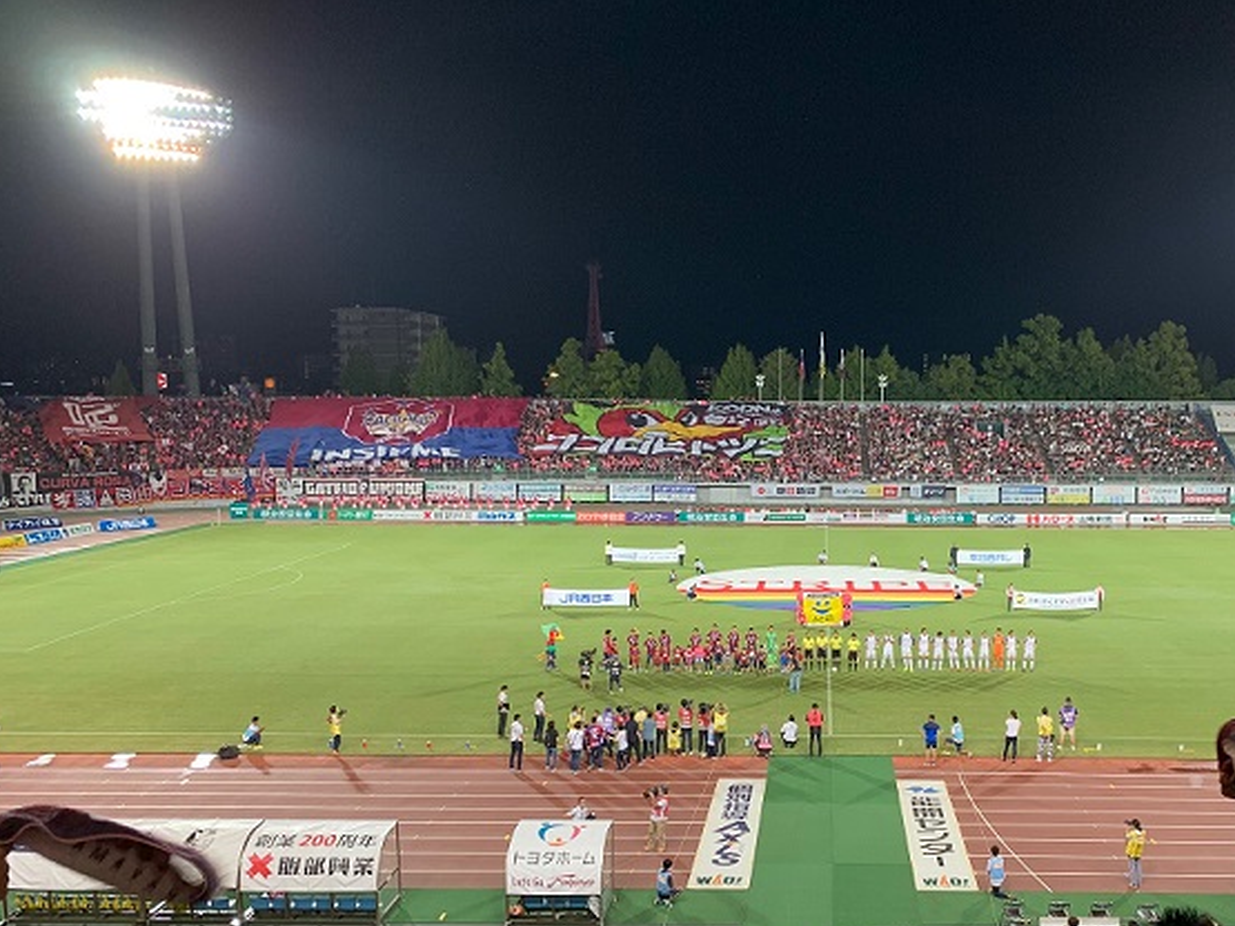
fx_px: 1070
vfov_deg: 46.8
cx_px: 661
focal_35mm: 30
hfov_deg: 59.9
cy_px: 494
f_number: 1.8
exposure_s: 1/120
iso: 80
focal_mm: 4.25
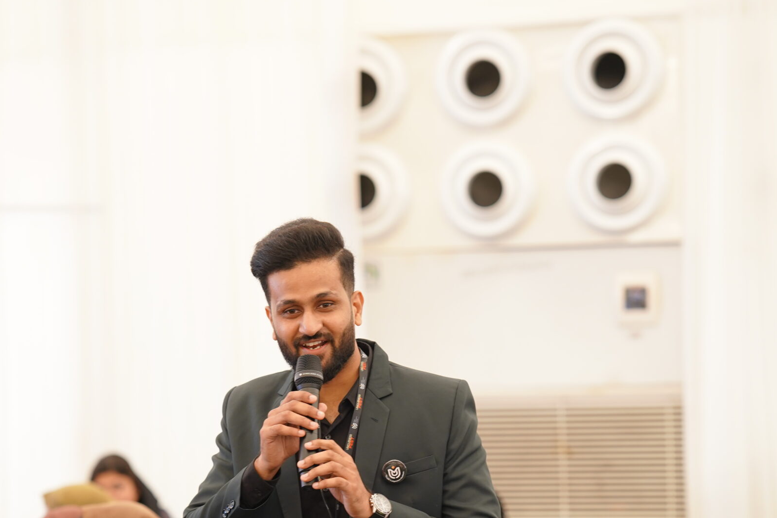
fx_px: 2957
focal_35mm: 137
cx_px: 382
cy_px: 408
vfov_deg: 10.0
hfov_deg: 15.0
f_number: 2.2
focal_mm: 85
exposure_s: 1/320
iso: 800
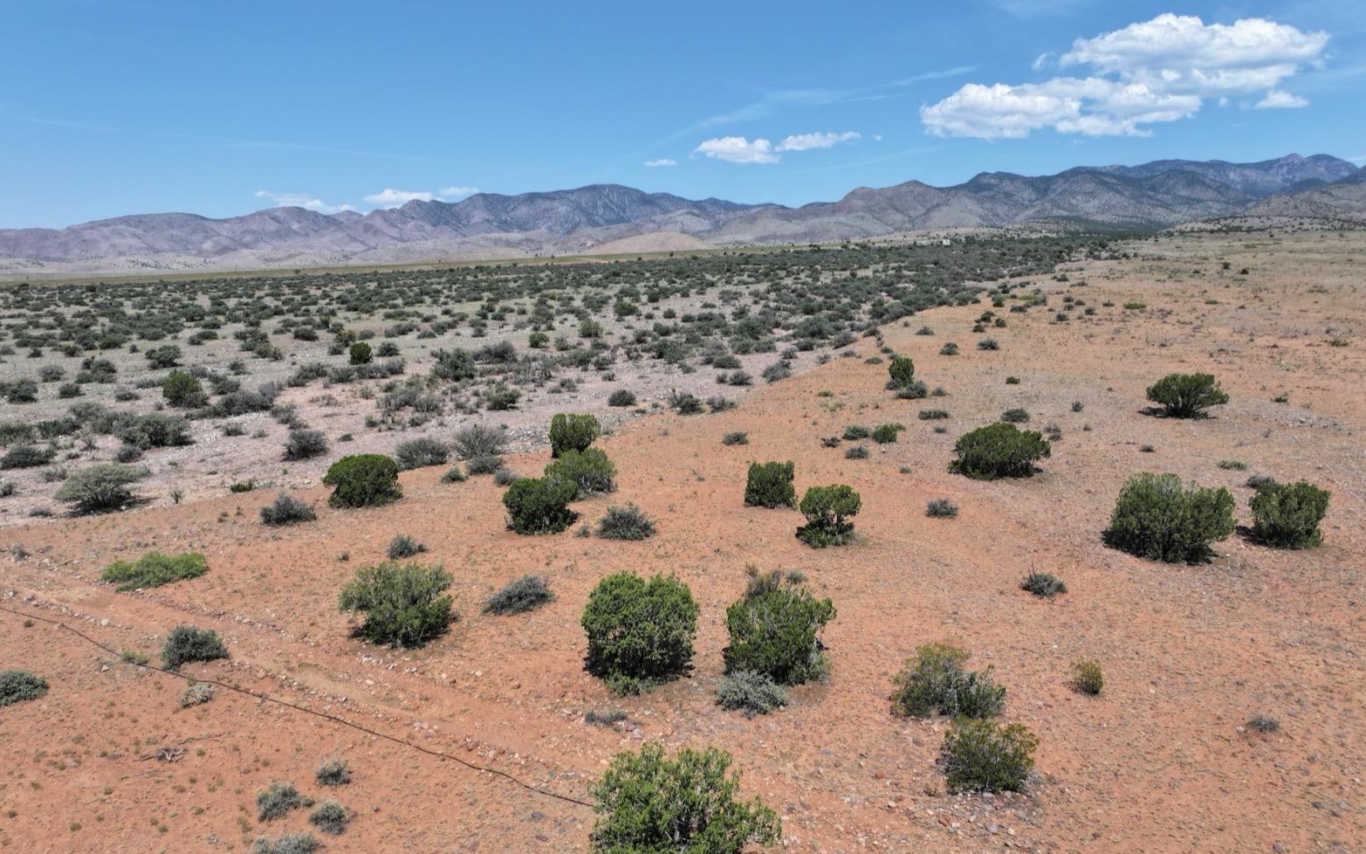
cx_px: 686
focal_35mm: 26
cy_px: 472
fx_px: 968
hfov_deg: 70.4
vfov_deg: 47.5
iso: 100
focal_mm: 12.29
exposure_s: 1/2000
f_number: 2.8
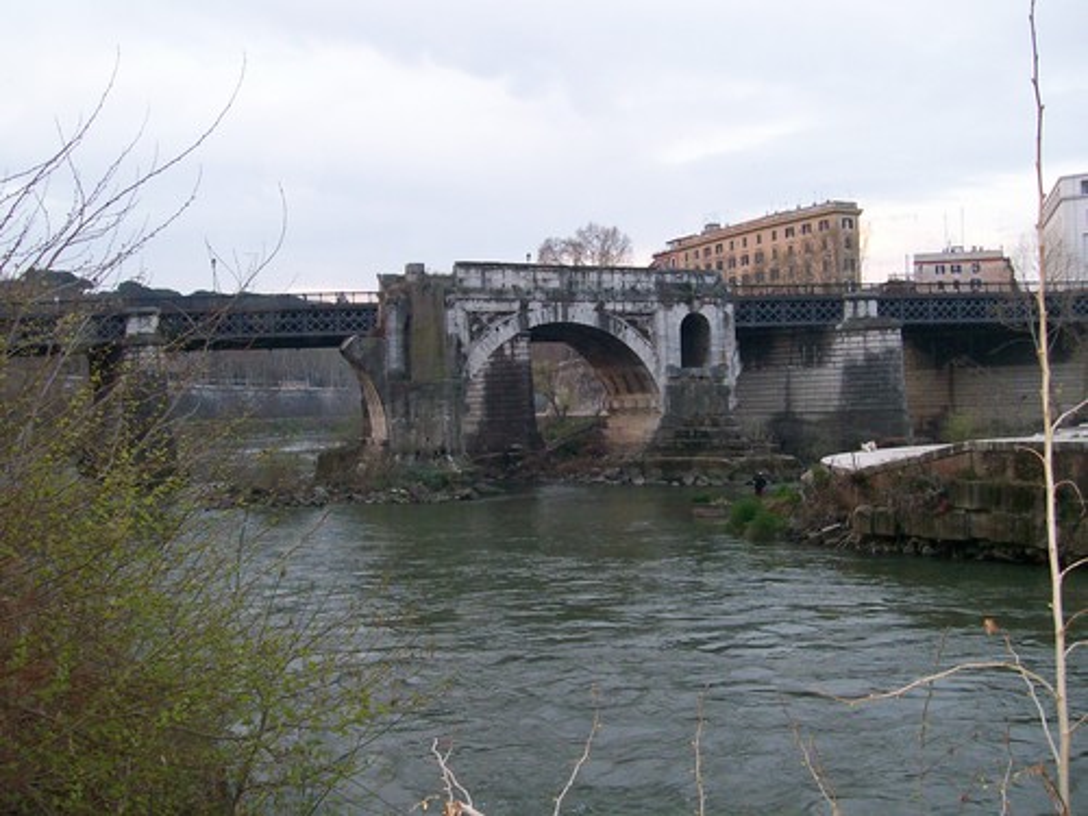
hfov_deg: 51.4
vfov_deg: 39.7
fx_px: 1131
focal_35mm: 36
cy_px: 408
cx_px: 544
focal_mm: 6
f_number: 2.7
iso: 140
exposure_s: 1/64
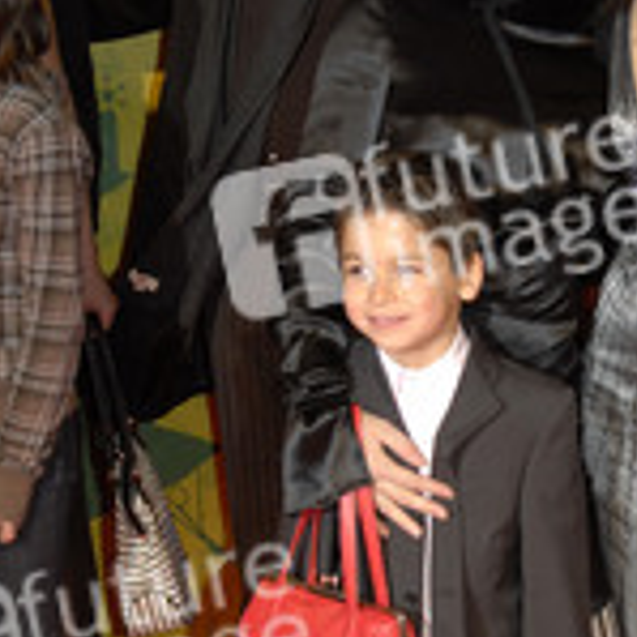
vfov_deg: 16.9
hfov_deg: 16.7
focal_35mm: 103
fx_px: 2144
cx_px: 560
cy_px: 432
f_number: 3.5
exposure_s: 1/125
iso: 500
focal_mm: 30
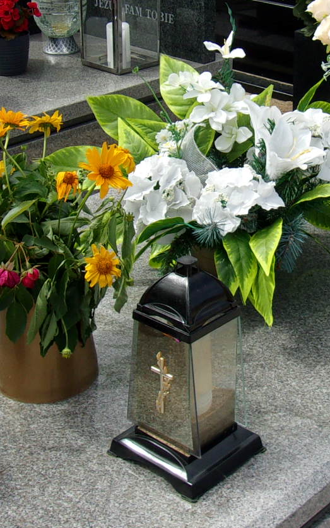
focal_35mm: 70
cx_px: 252
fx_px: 1007
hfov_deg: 18.5
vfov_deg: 29.1
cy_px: 162
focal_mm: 4.9
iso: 80
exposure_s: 1/85
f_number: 10.4
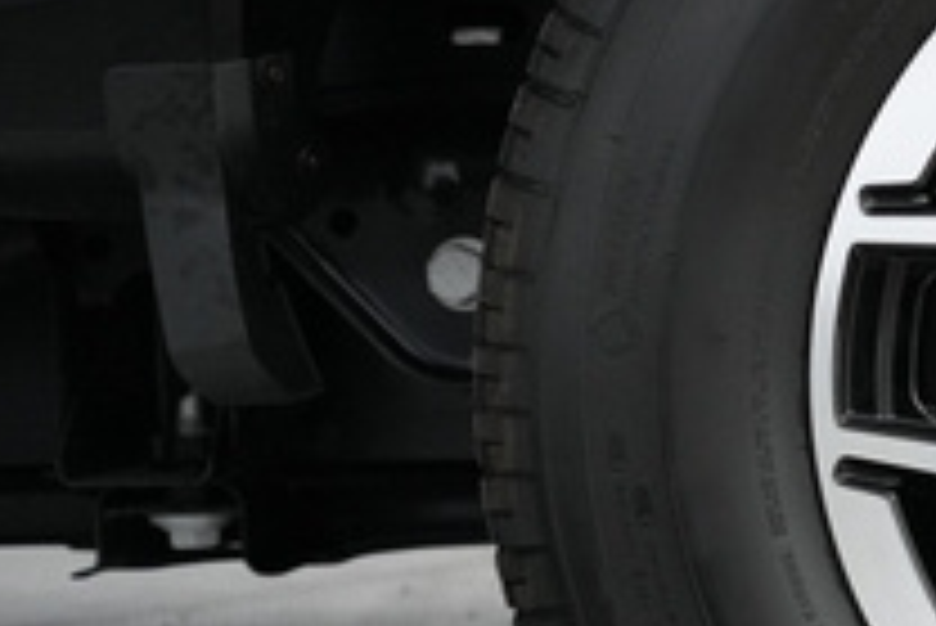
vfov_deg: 15.9
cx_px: 1368
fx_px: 2237
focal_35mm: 86
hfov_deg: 20.5
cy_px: 405
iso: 4000
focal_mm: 28
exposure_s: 1/160
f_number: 2.8
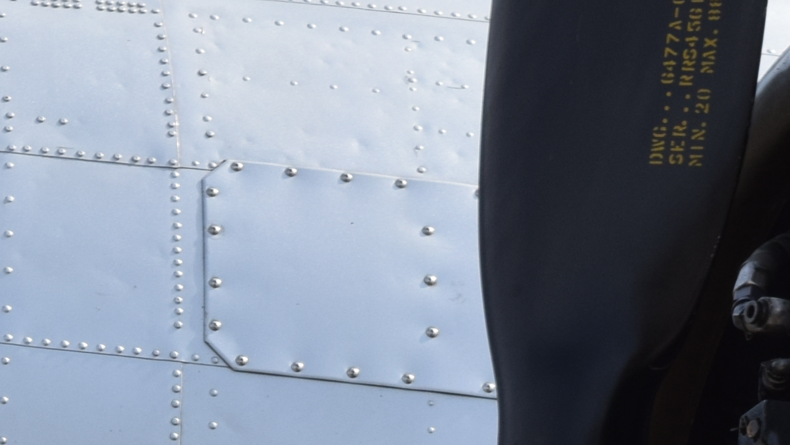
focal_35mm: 410
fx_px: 8600
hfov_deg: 5.2
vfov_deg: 2.9
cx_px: -255
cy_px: 849
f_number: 9
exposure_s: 1/320
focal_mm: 55
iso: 200
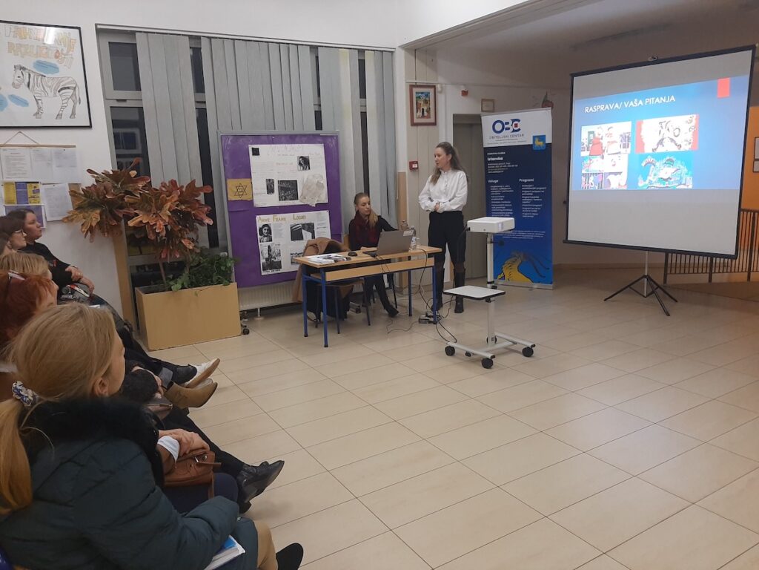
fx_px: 592
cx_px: 380
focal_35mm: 27
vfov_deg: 51.4
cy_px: 285
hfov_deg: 65.3
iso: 125
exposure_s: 1/50
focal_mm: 3.93
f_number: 1.7
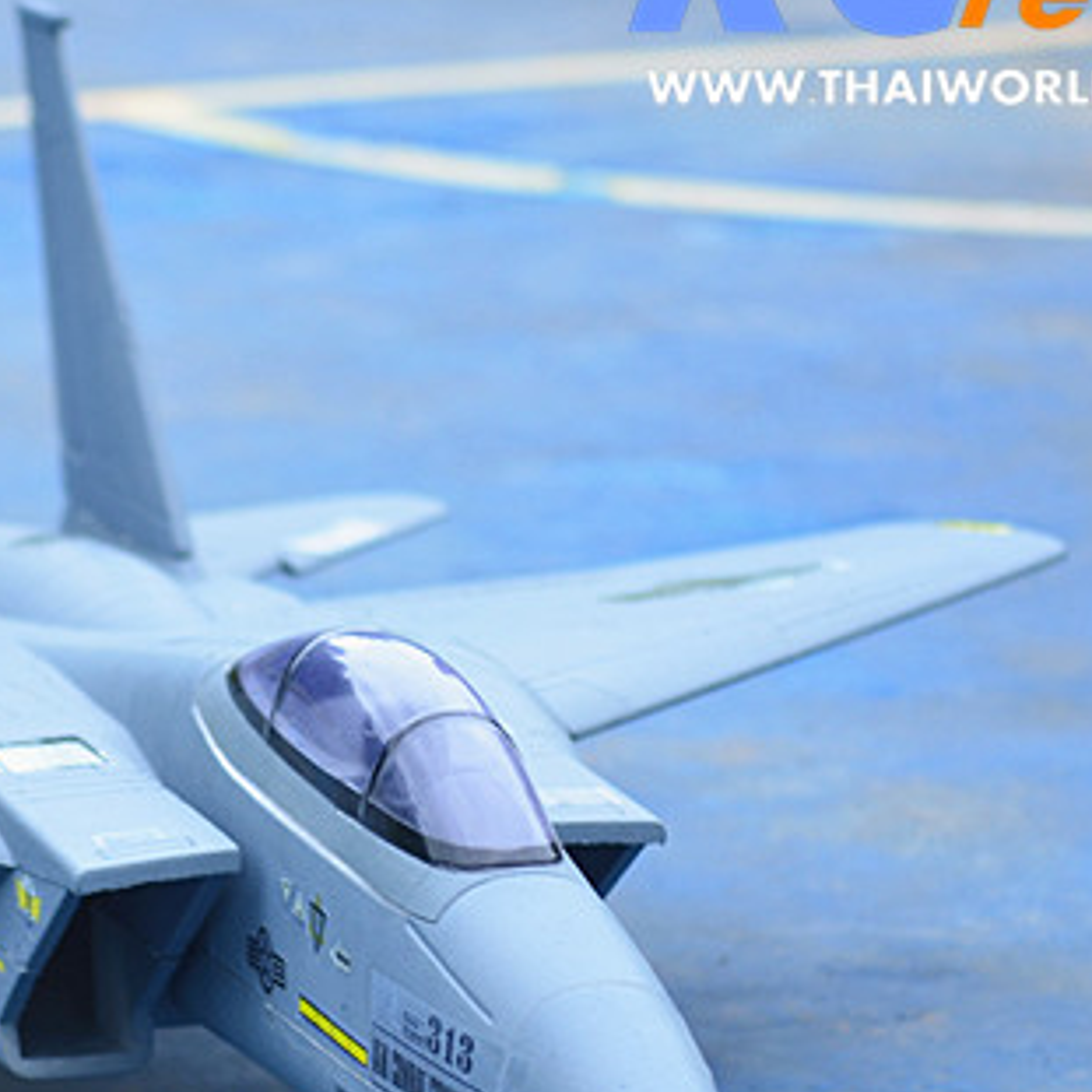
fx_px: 7709
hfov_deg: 8.1
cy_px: 693
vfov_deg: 8.1
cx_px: 91
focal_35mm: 216
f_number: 5
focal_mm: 66
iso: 100
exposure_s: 1/60
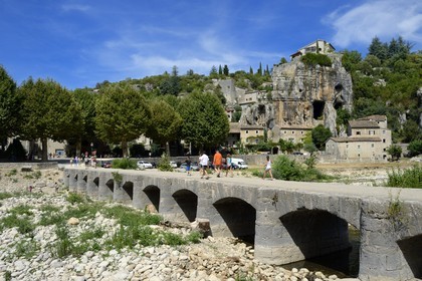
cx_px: 211
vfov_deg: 45.0
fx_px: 340
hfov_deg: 63.7
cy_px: 140
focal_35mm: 29
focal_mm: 29
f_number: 16
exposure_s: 1/125
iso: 200
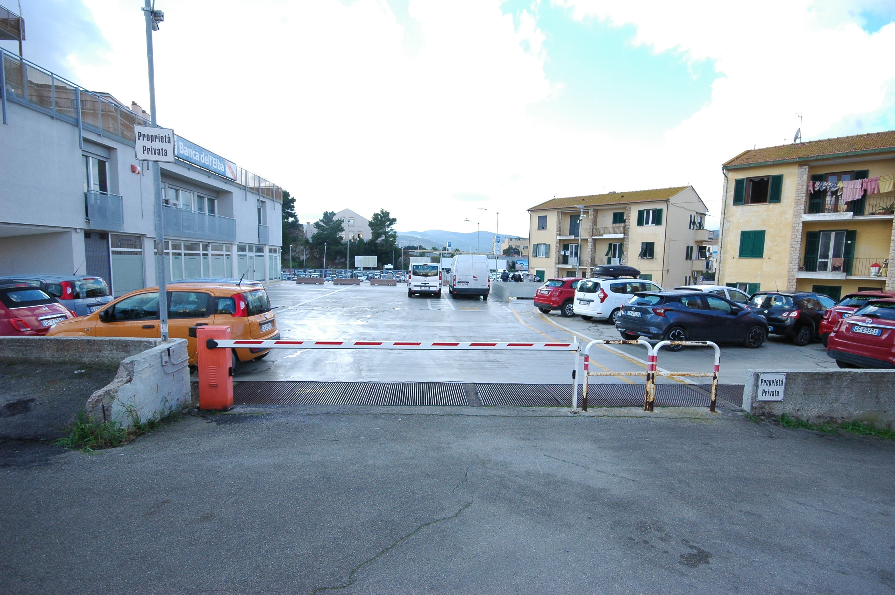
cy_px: 298
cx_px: 448
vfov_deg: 67.3
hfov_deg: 90.1
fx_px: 447
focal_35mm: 18
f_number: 8
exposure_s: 1/250
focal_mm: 12
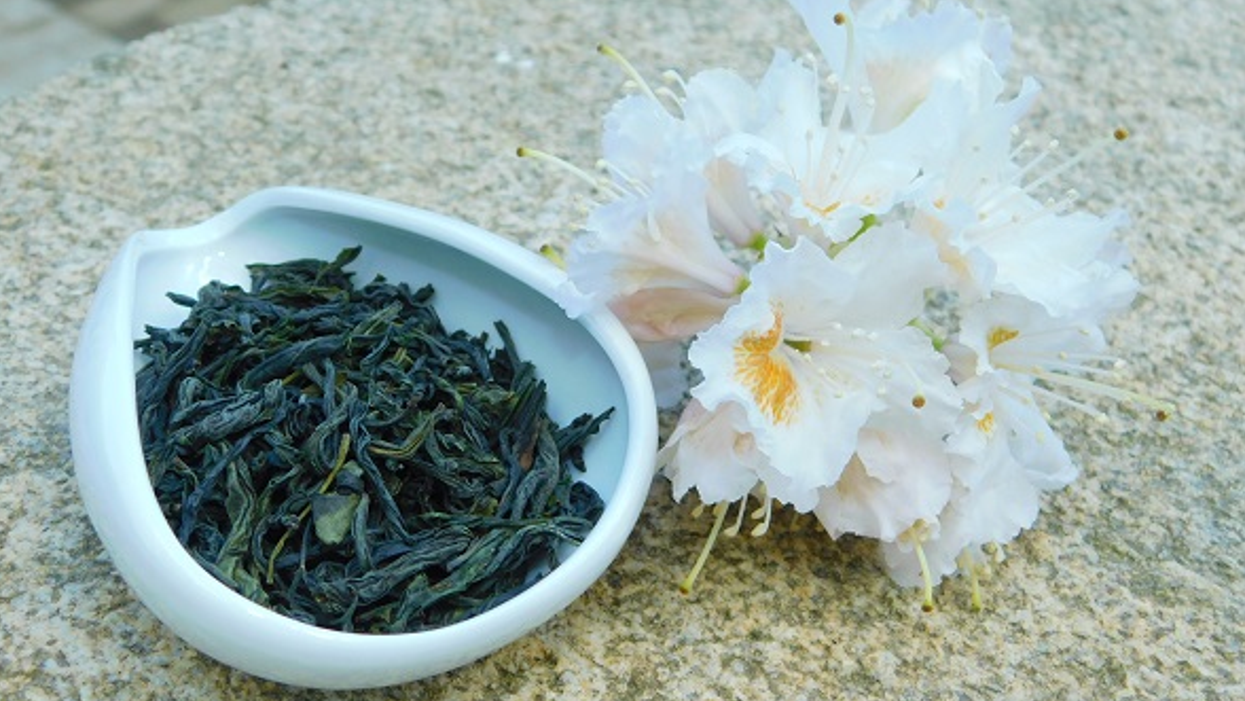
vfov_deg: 23.9
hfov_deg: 41.3
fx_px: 1651
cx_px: 612
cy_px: 299
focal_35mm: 50
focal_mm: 8
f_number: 7.4
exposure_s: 1/60
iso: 125
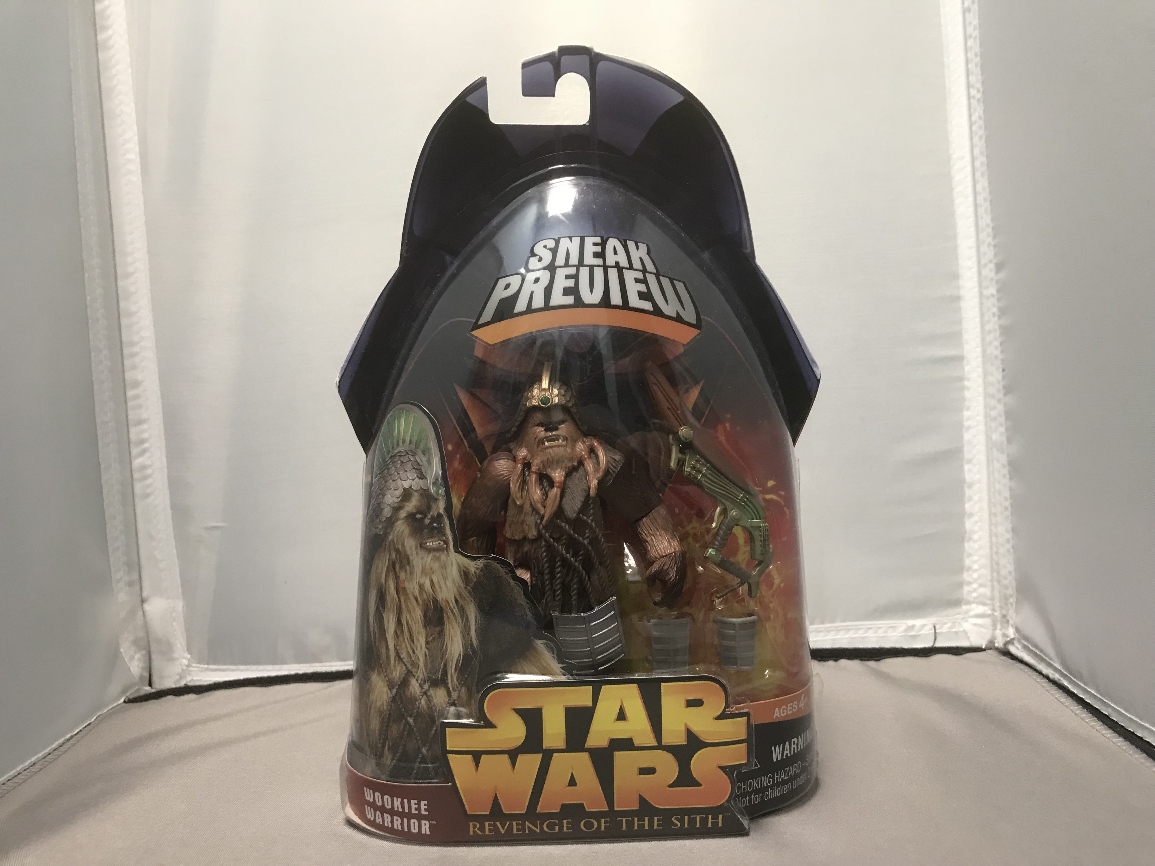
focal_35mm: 28
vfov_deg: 49.7
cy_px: 433
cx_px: 578
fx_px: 934
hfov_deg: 63.4
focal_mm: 3.99
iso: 40
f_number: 1.8
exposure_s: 1/17
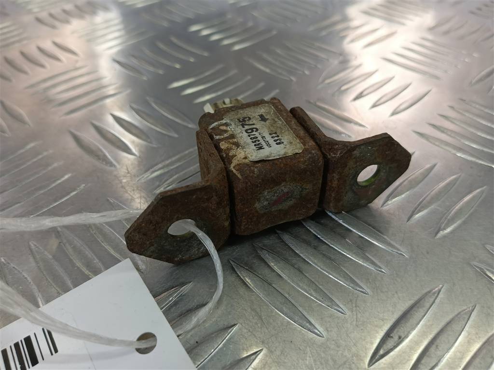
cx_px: 247
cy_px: 185
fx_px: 385
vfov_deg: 51.4
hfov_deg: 65.3
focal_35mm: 27
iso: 114
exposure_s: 1/100
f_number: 1.6
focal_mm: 4.11
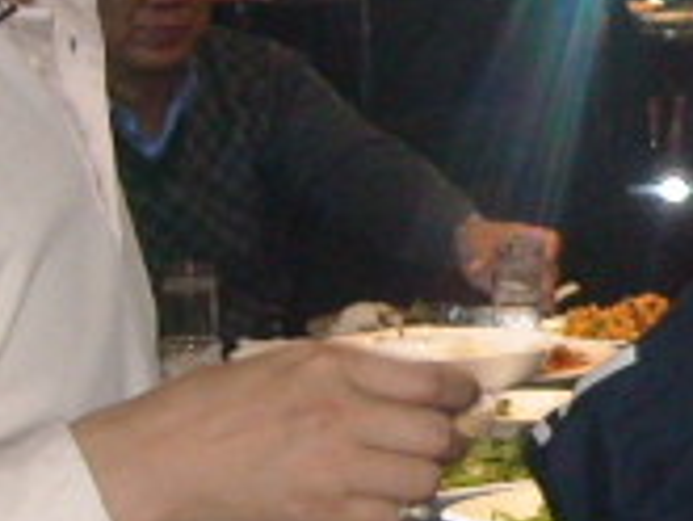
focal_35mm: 217
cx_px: 1138
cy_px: 130
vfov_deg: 6.8
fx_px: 4347
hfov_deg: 8.8
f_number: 2.8
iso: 200
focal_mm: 5.7
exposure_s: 1/60
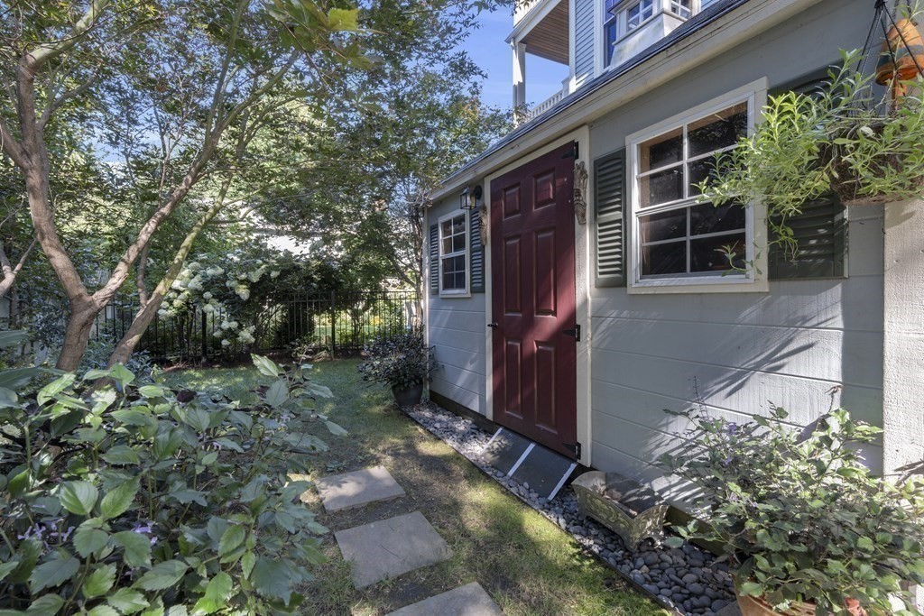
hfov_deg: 96.7
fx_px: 411
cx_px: 462
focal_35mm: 16
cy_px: 308
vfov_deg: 73.8
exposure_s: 1/8
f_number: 11
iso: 320
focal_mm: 16
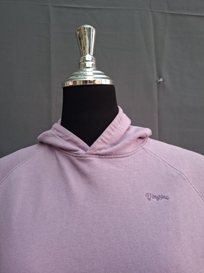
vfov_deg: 73.9
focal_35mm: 23
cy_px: 136
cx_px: 102
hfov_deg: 58.9
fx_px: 181
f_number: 1.8
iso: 50
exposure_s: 1/50
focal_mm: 5.54
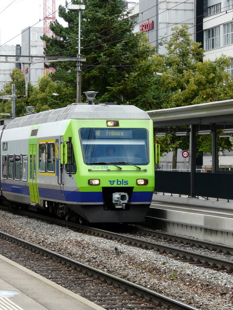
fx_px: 1221
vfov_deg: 14.5
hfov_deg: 10.9
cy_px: 156
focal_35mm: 136
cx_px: 113
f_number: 4.5
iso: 100
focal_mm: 16.6
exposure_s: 1/250
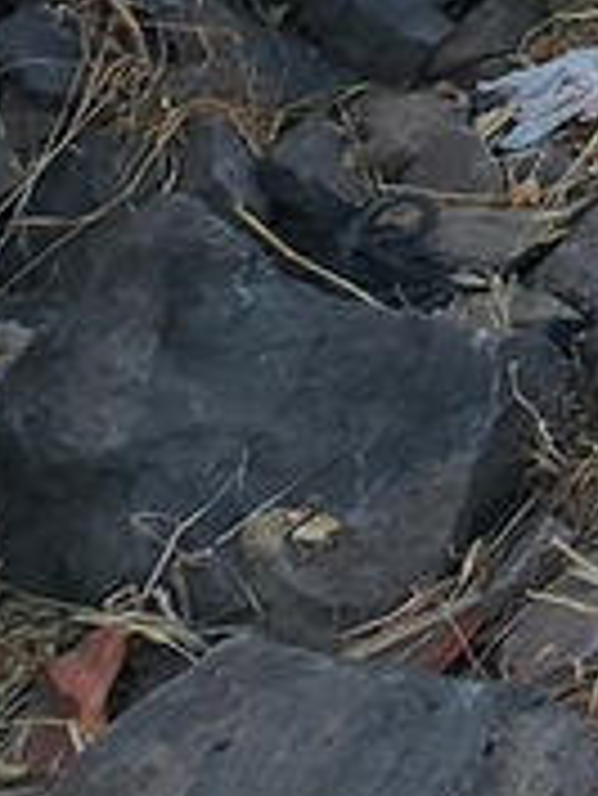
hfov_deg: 8.5
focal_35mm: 103
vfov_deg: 14.0
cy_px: -1061
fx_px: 2370
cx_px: 2293
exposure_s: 1/170
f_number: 2.2
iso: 50
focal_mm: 2.2
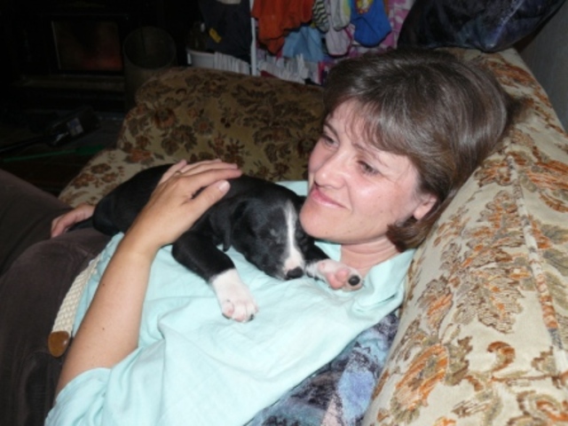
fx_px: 591
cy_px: 213
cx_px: 284
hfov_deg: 51.4
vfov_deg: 39.7
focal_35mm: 36
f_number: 2.8
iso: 100
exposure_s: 1/30
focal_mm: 6
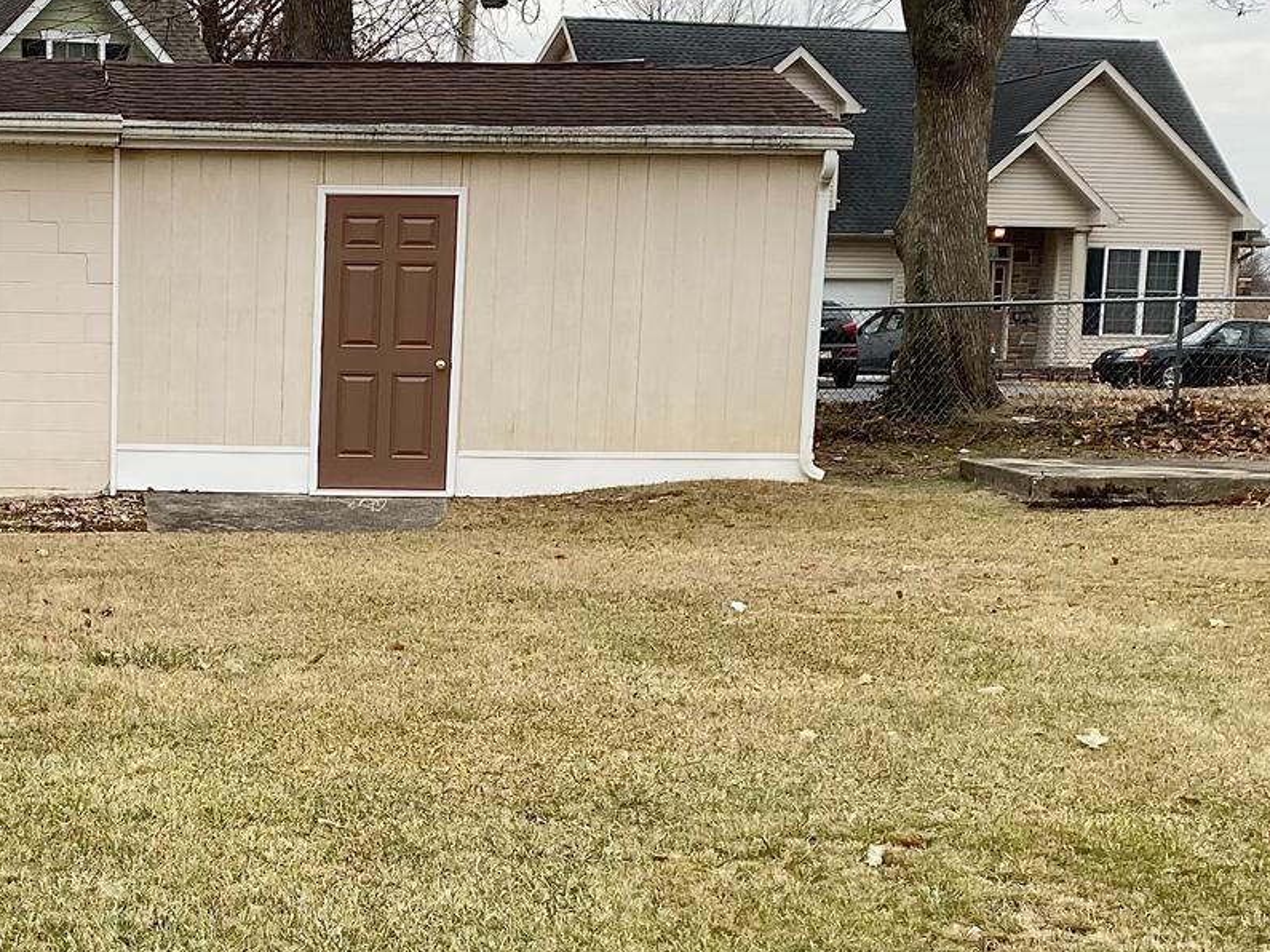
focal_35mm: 67
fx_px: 2458
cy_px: 803
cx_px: 196
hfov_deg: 28.2
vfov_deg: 21.6
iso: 32
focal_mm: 4.25
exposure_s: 1/223
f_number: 1.8
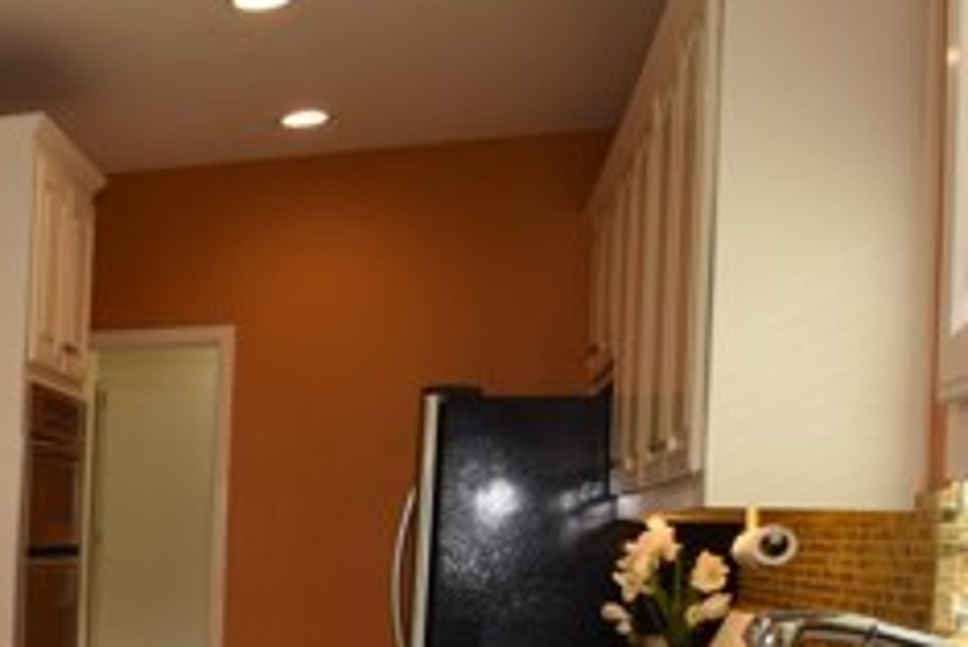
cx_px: -284
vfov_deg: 27.0
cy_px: 525
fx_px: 1318
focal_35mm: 49
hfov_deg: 31.4
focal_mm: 12
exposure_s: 1/8
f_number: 14
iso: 400
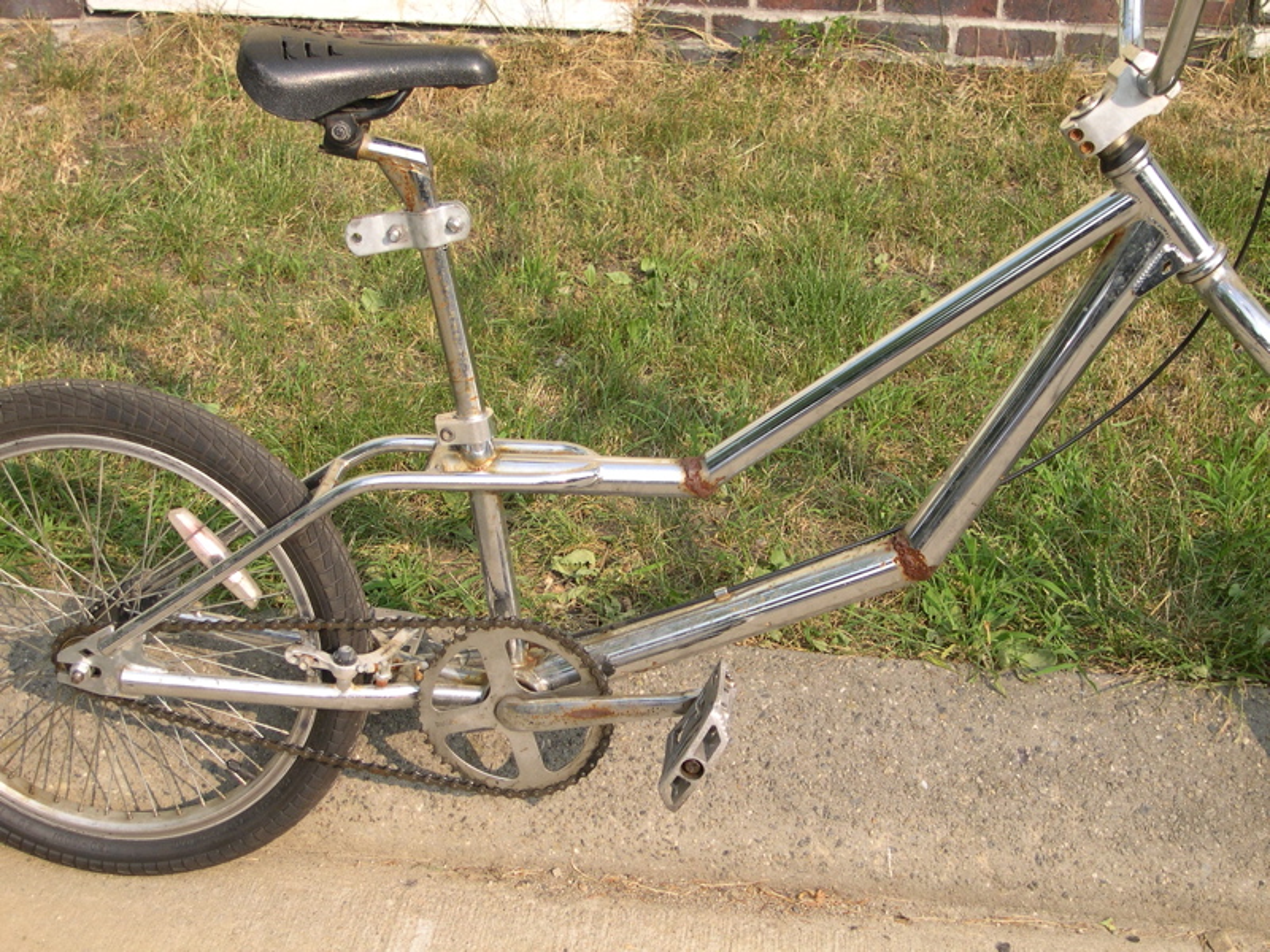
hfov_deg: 31.2
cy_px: 476
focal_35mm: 62
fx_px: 2275
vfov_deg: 23.7
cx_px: 635
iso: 100
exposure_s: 1/446
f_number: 3.5
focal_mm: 13.2
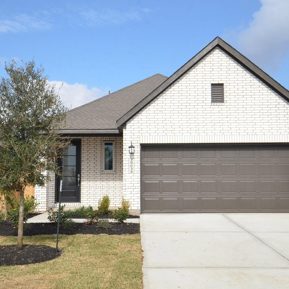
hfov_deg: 36.0
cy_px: 145
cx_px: 153
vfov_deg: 36.1
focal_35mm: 47
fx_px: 444
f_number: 10
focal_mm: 24
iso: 320
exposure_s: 1/400
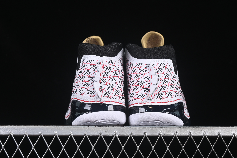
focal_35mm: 85
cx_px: 129
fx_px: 560
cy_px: 70
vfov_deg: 16.1
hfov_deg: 23.9
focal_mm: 50
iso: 160
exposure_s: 1/60
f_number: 7.1
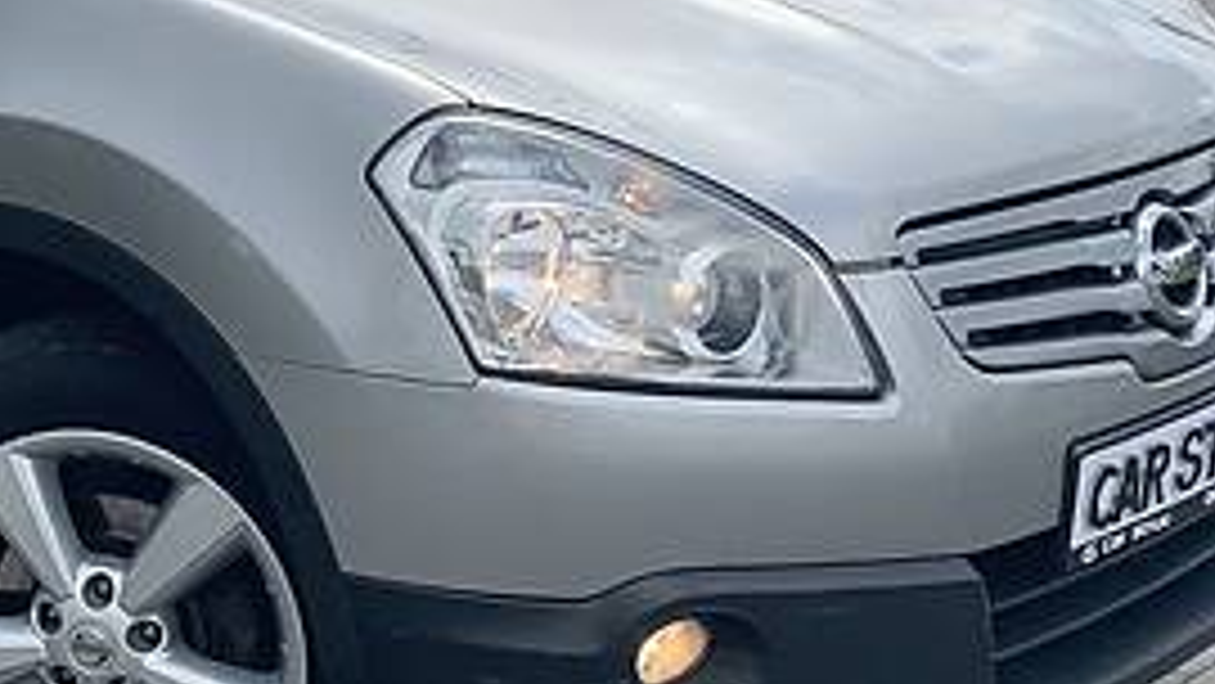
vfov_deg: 14.3
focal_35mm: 84
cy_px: 122
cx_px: -76
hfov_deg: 23.9
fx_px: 2707
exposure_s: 1/1916
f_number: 1.8
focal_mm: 4.2
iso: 25
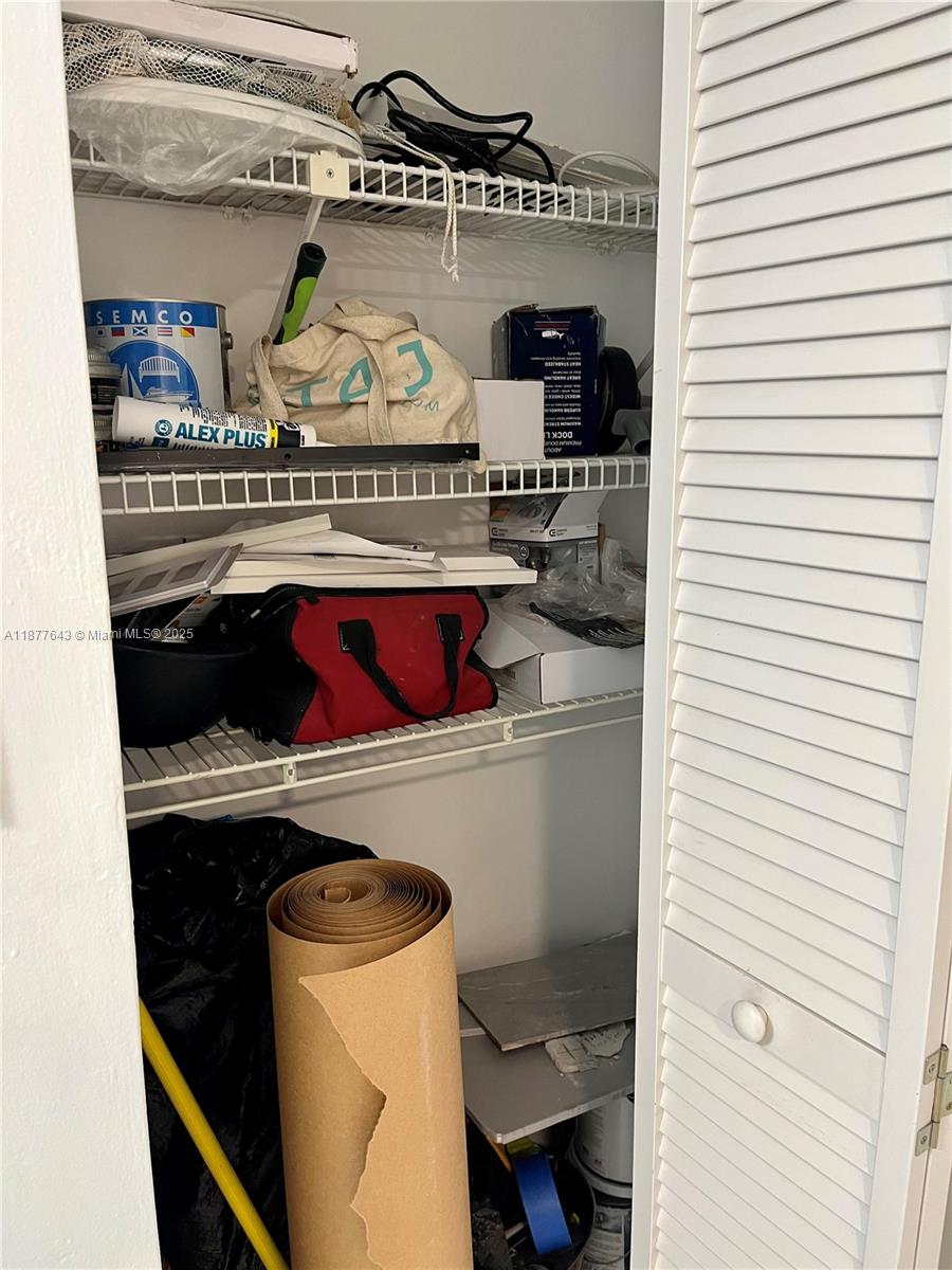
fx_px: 953
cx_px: 476
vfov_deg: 67.3
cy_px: 635
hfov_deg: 53.1
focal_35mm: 26
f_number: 1.6
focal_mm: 5.1
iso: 160
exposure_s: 1/60
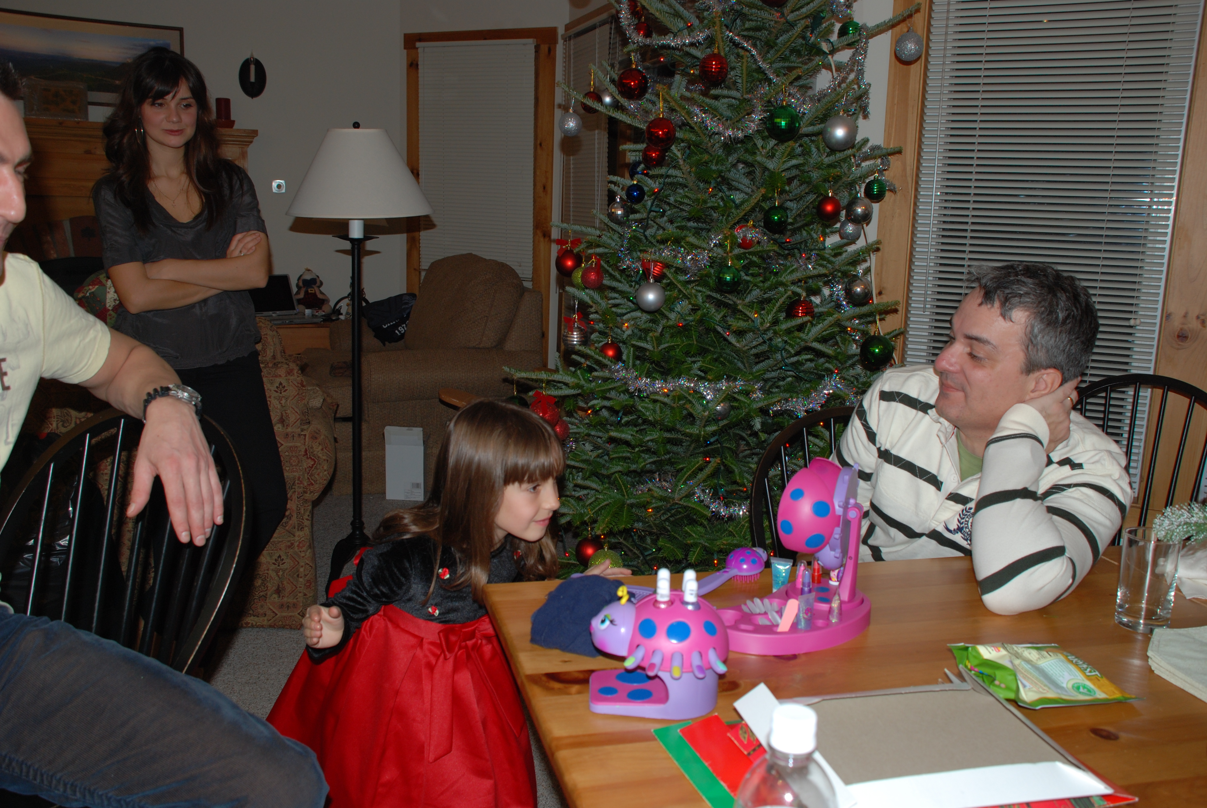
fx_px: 1108
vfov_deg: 40.1
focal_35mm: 33
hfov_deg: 57.2
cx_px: 604
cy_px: 404
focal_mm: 22
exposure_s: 1/60
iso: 200
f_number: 5.6
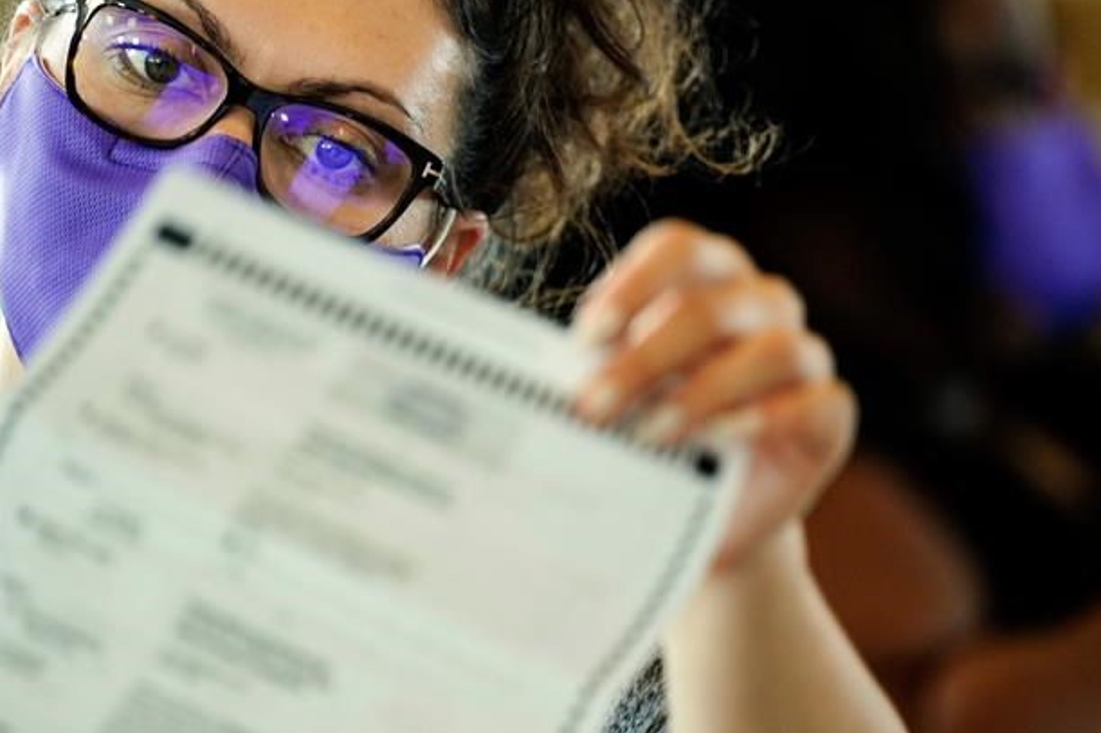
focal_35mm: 422
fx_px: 12902
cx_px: 571
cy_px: 381
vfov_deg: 3.3
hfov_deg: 4.9
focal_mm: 397
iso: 2500
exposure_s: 1/200
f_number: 5.6
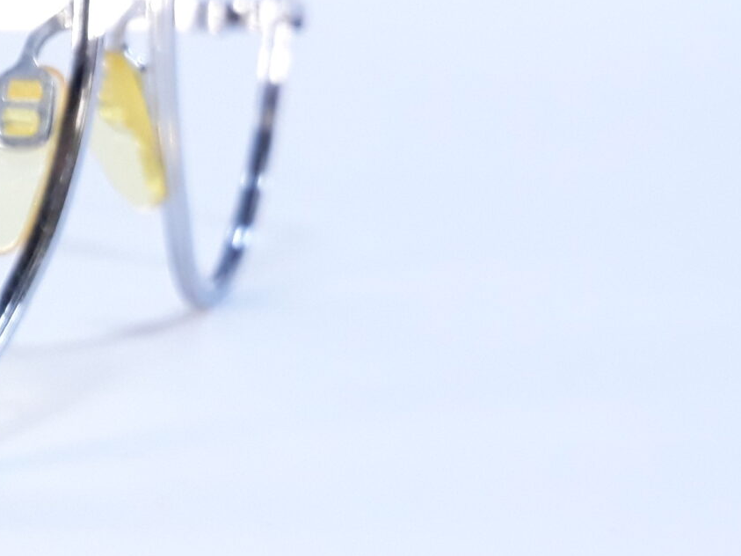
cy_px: 172
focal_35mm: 82
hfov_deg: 20.9
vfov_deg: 17.9
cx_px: -309
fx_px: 1755
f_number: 1.7
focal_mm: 3.71
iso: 200
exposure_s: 1/381
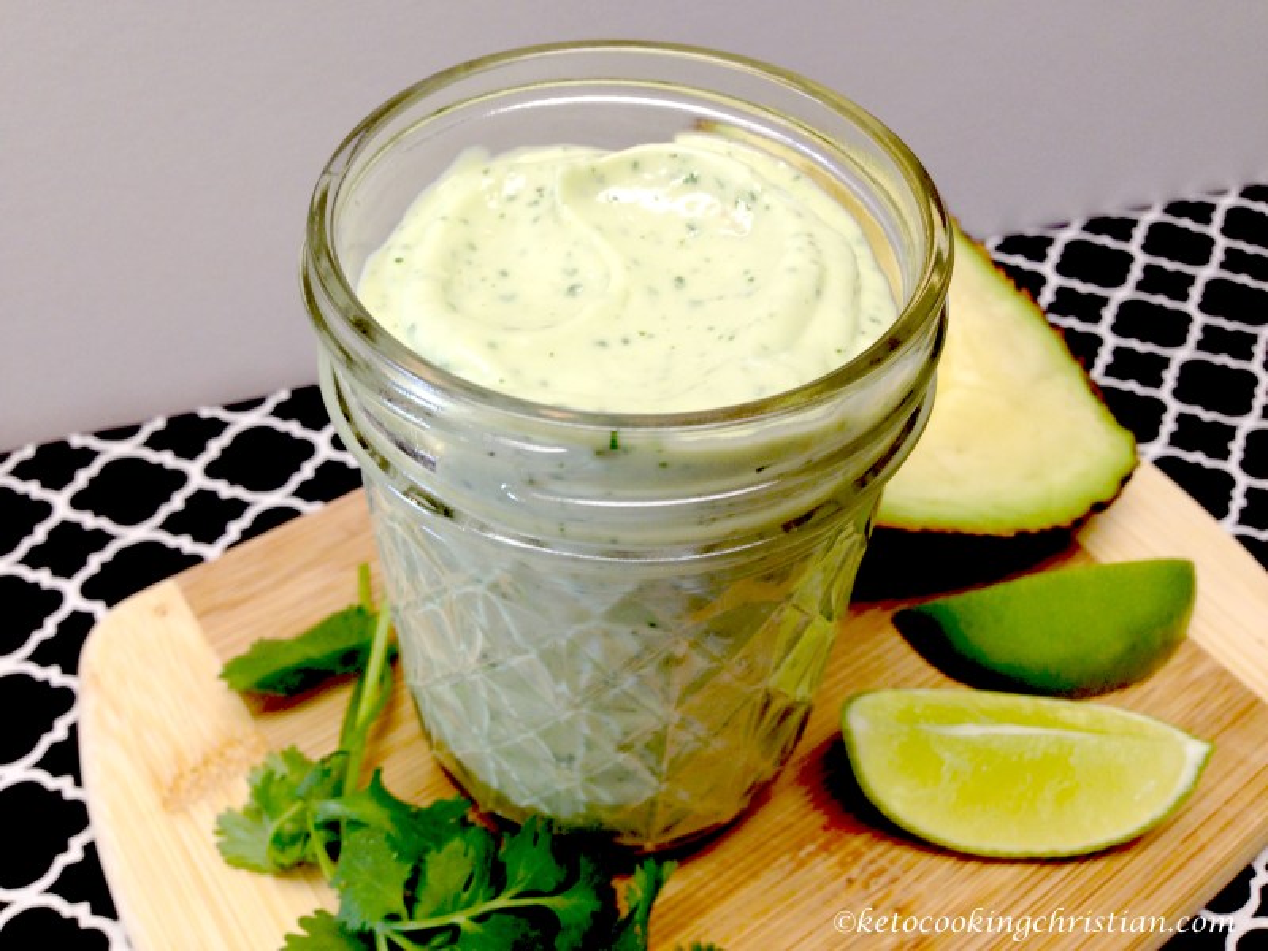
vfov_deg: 42.9
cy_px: 476
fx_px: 1209
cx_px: 634
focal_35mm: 33
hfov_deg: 55.4
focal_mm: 4.12
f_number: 2.4
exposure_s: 1/20
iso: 64
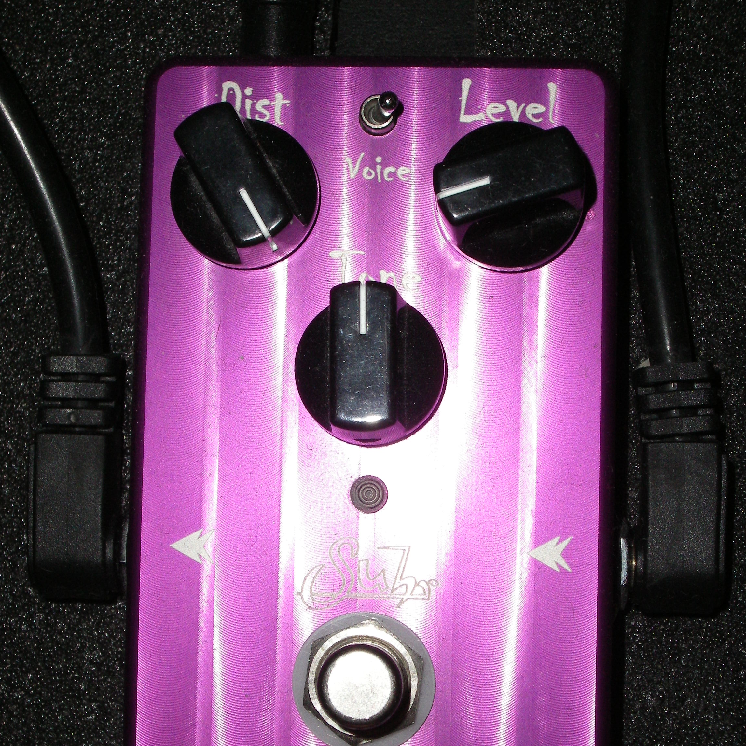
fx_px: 1877
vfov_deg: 22.4
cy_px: 468
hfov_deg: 22.5
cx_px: 372
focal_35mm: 77
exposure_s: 1/60
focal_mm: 10.7
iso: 200
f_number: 5.8
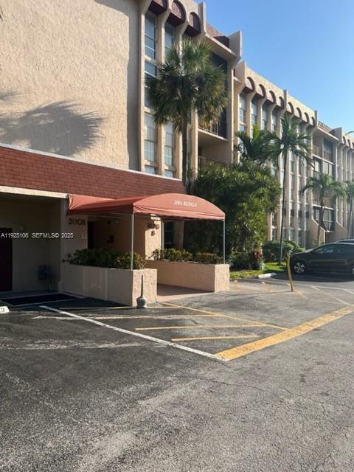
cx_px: 177
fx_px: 355
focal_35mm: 26
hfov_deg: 53.1
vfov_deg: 67.3
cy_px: 236
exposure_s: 1/2915
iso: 50
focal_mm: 5.7
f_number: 1.5
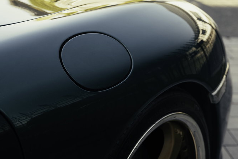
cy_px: 69
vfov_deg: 13.5
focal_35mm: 101
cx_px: 94
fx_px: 668
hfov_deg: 20.2
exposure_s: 1/80
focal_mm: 44.3
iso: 100
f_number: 4
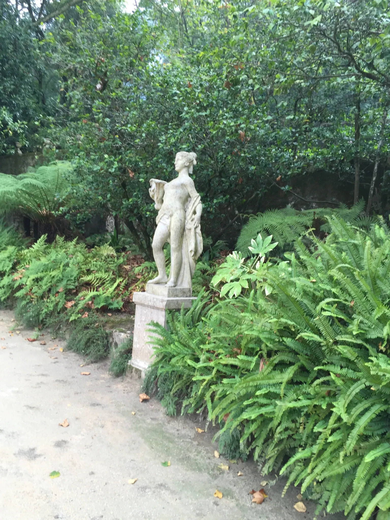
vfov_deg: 61.7
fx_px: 436
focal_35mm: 29
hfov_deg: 48.2
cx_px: 195
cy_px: 260
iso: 32
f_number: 2.2
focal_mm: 4.15
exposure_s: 1/100
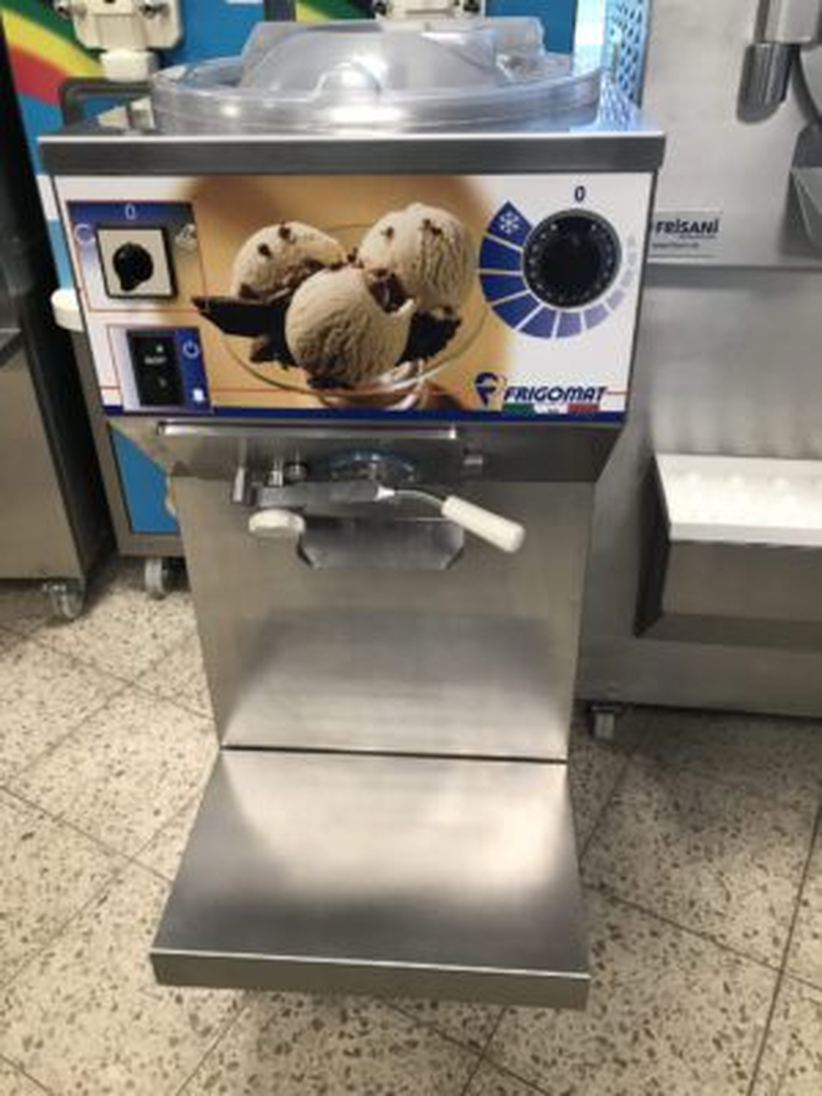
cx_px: 411
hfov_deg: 49.7
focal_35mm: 28
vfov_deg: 63.4
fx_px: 887
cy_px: 548
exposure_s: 1/17
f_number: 1.8
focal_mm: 3.99
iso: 40
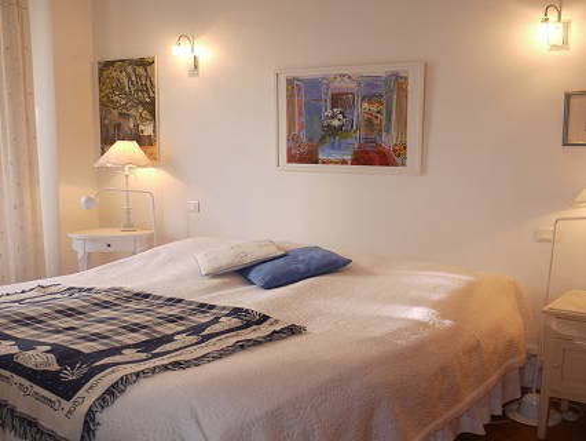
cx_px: 293
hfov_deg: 53.9
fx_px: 576
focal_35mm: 34
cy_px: 220
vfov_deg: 41.8
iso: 100
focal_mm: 17
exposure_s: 1/15
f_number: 3.8
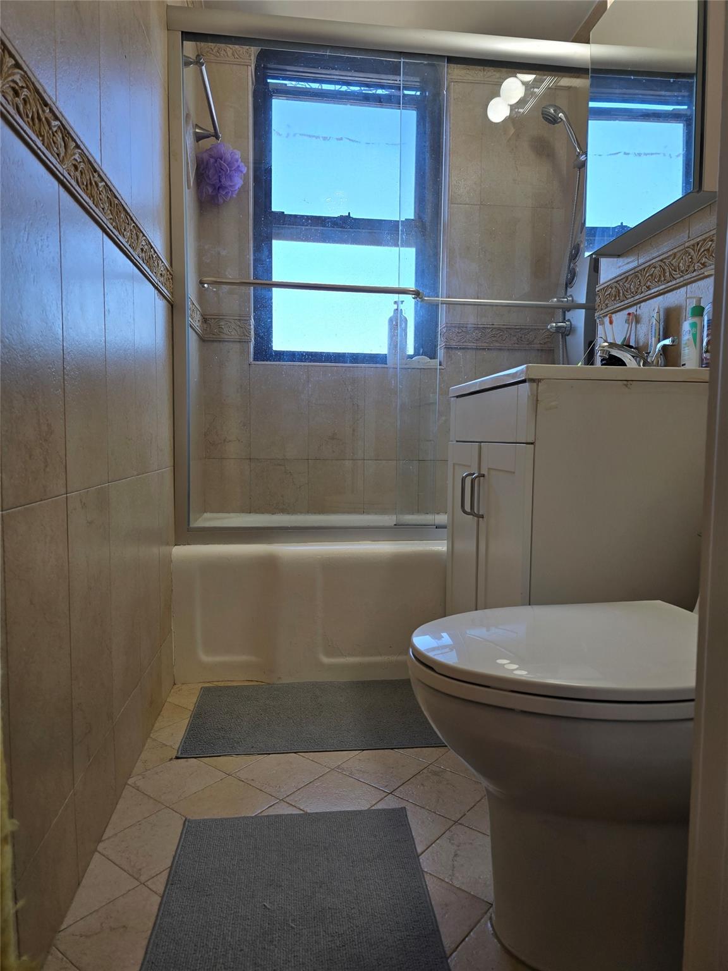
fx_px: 645
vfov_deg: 73.9
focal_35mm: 23
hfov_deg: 58.9
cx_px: 364
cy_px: 486
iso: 32
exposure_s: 1/120
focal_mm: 6.3
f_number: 1.7
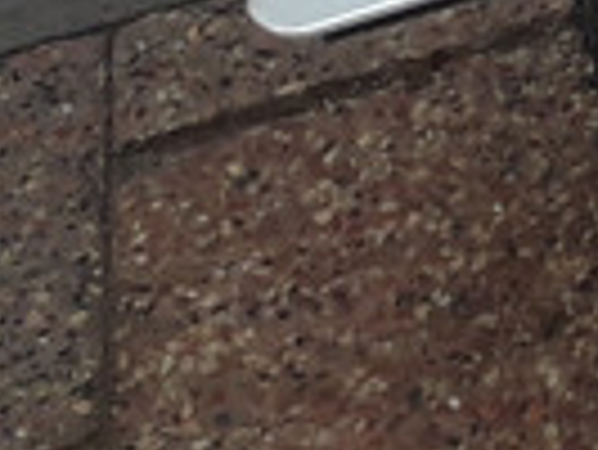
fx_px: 3873
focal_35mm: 224
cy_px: -1130
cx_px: 2390
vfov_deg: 5.9
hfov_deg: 6.8
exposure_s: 1/133
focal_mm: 3.7
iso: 40
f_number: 1.9
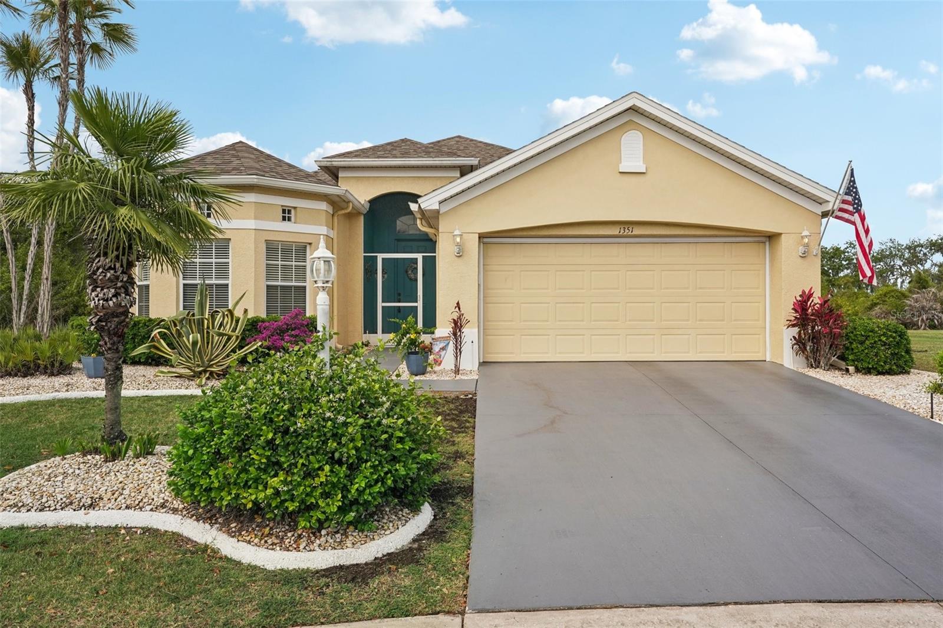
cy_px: 314
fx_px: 668
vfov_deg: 50.4
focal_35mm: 26
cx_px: 472
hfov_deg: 70.4
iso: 400
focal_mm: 25.5
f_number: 8
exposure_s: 1/1000
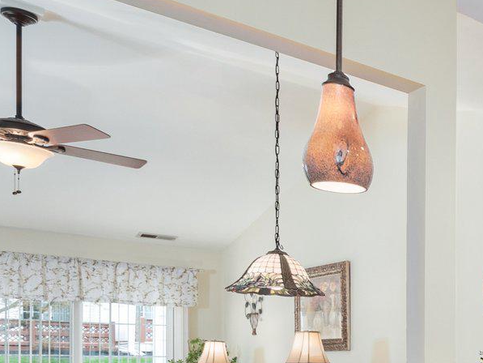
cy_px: 382
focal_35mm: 48
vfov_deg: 28.0
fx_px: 670
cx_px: 722
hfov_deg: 27.5
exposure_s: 1/2.5
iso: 200
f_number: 4
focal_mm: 7
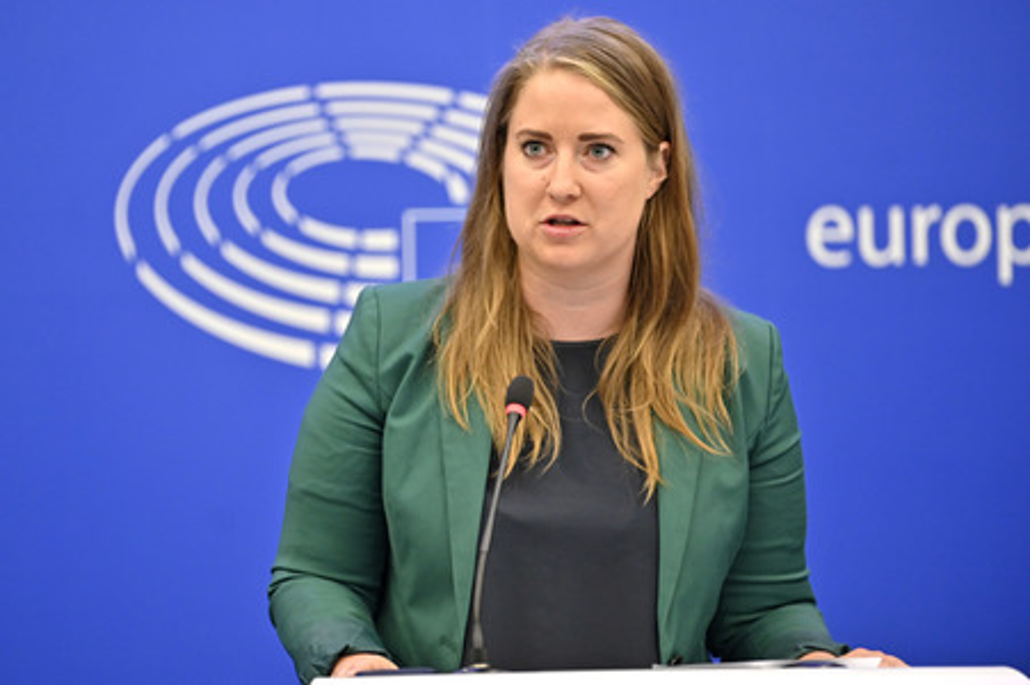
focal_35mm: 155
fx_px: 4431
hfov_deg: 13.3
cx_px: 515
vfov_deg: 8.8
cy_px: 342
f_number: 2.8
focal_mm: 155
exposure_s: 1/320
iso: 2000
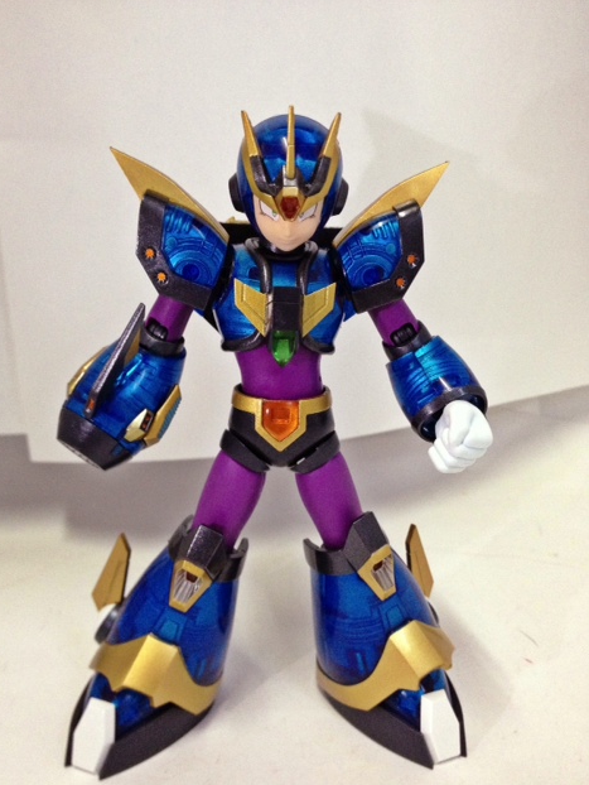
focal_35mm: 36
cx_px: 288
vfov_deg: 51.3
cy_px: 403
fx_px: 816
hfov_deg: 39.7
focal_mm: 4.28
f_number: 2.4
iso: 200
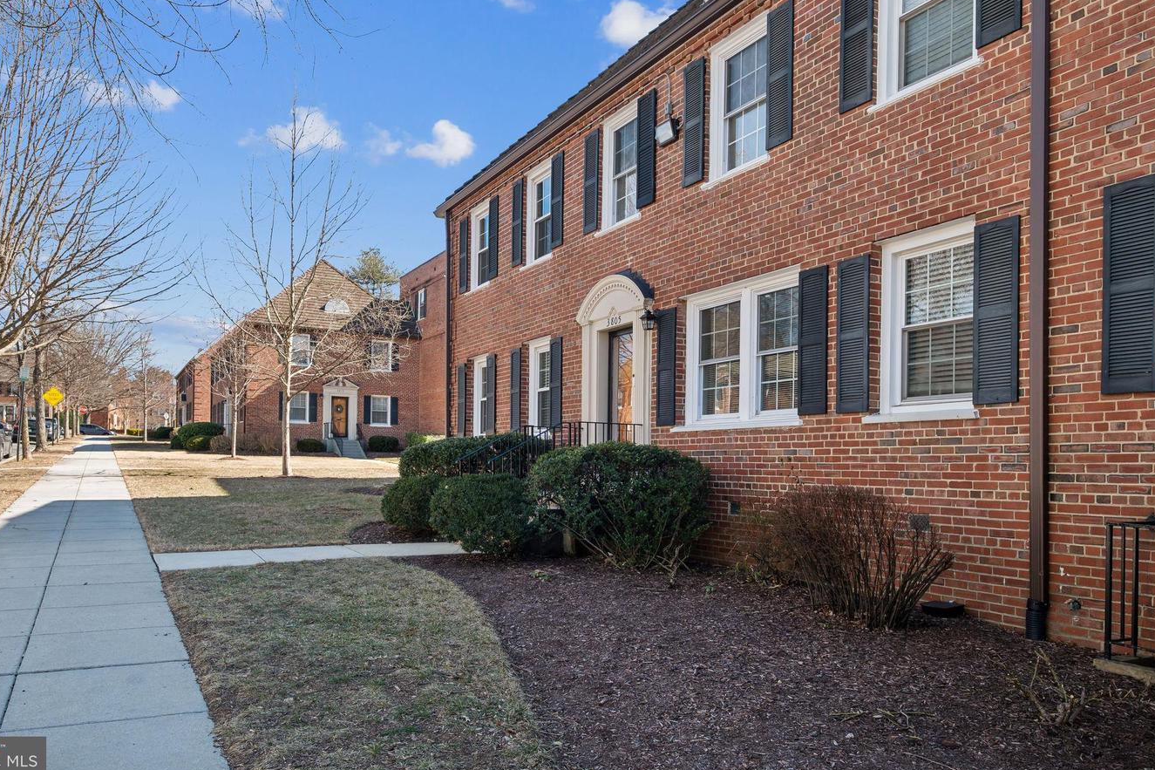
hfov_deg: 71.4
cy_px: 363
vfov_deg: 51.2
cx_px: 538
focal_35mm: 25
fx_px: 802
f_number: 8
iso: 125
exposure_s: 1/80
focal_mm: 15.1
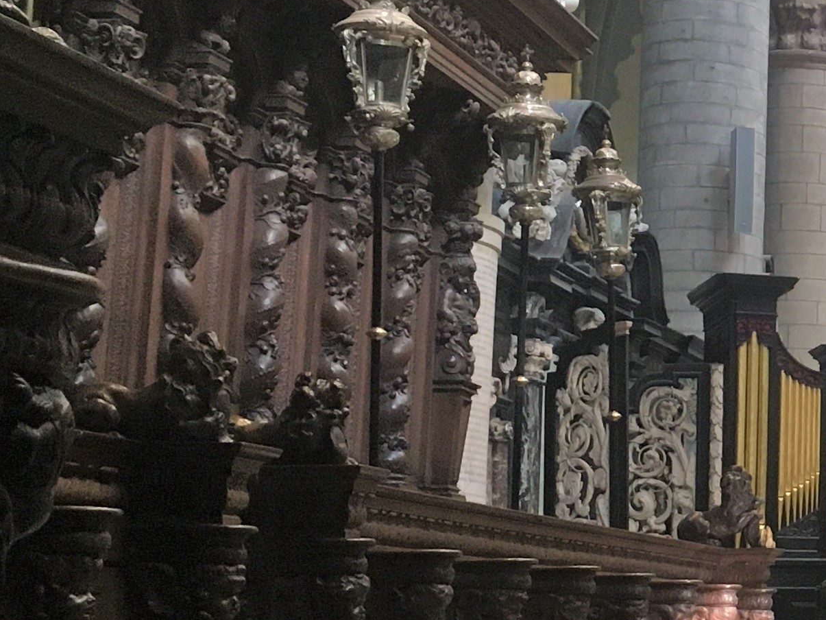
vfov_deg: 15.2
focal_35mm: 97
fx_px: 2315
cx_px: 1228
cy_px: 346
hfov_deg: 18.1
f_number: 2.2
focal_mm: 4.15
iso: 160
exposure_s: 1/33
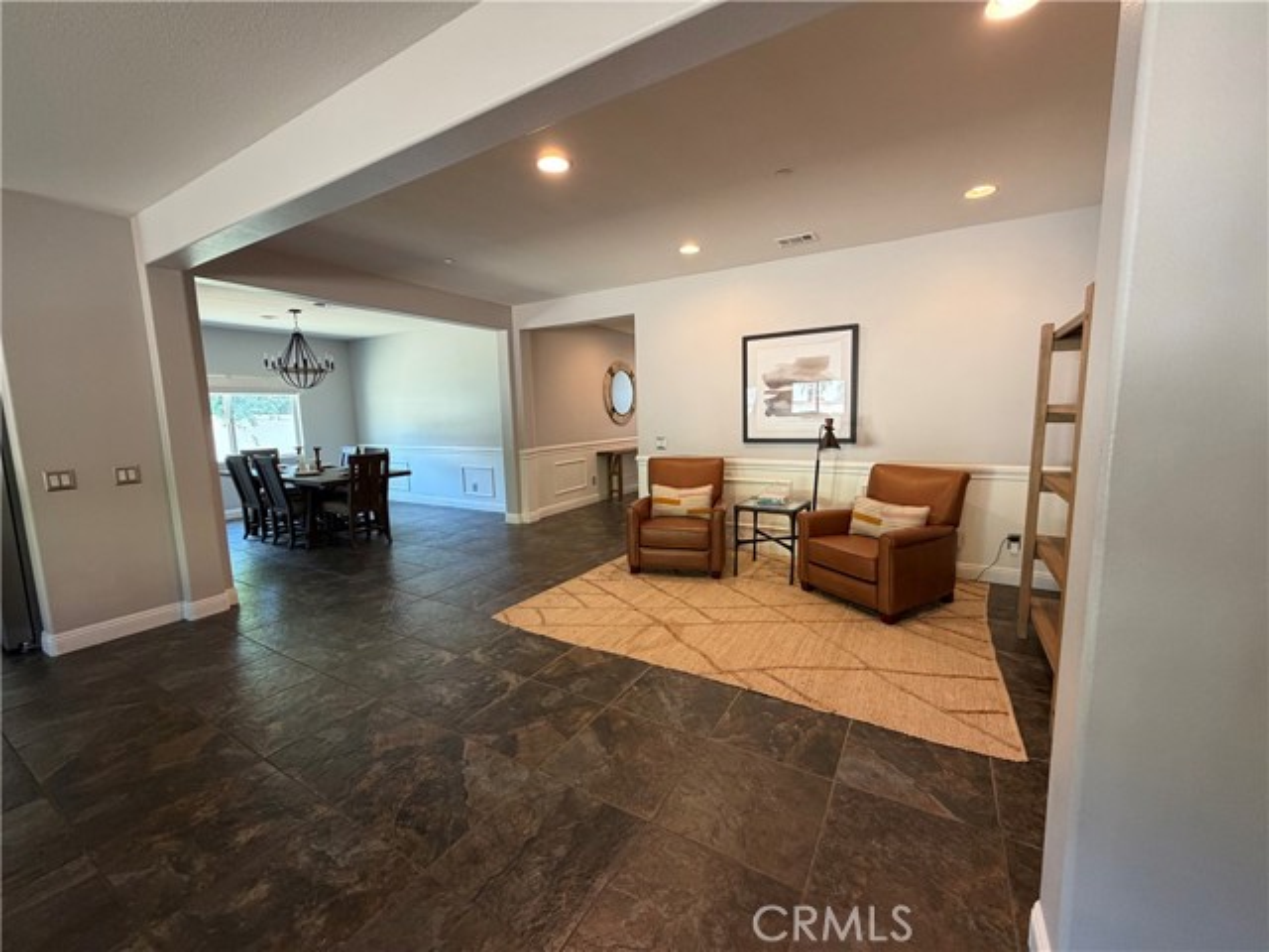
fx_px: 513
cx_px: 634
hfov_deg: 102.1
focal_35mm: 14
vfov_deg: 85.7
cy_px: 476
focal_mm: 2.22
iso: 250
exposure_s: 1/60
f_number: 2.2
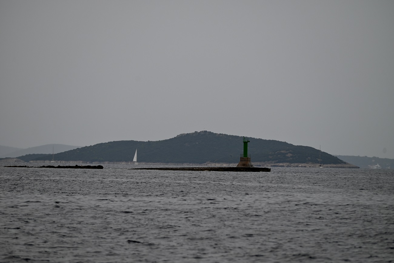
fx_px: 2408
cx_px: 197
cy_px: 132
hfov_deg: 9.4
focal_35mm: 220
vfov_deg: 6.2
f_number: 5.3
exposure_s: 1/1000
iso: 320
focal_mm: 220
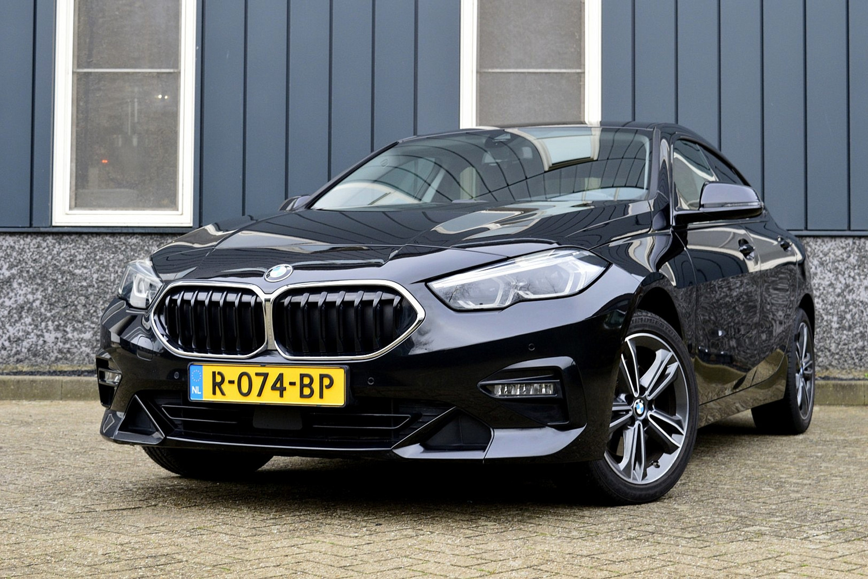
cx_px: 434
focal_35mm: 57
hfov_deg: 35.1
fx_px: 1374
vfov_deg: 23.8
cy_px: 290
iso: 640
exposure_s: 1/60
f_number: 8
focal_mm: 38
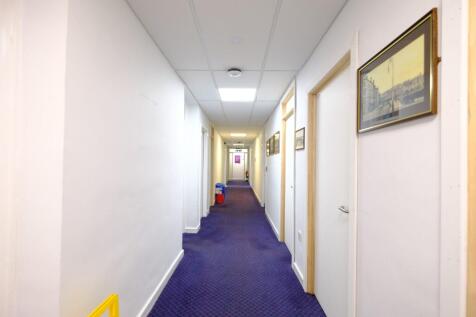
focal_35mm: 15
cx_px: 238
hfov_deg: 100.4
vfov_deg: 77.3
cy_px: 158
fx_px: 198
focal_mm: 10
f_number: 4
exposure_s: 1/8
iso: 160
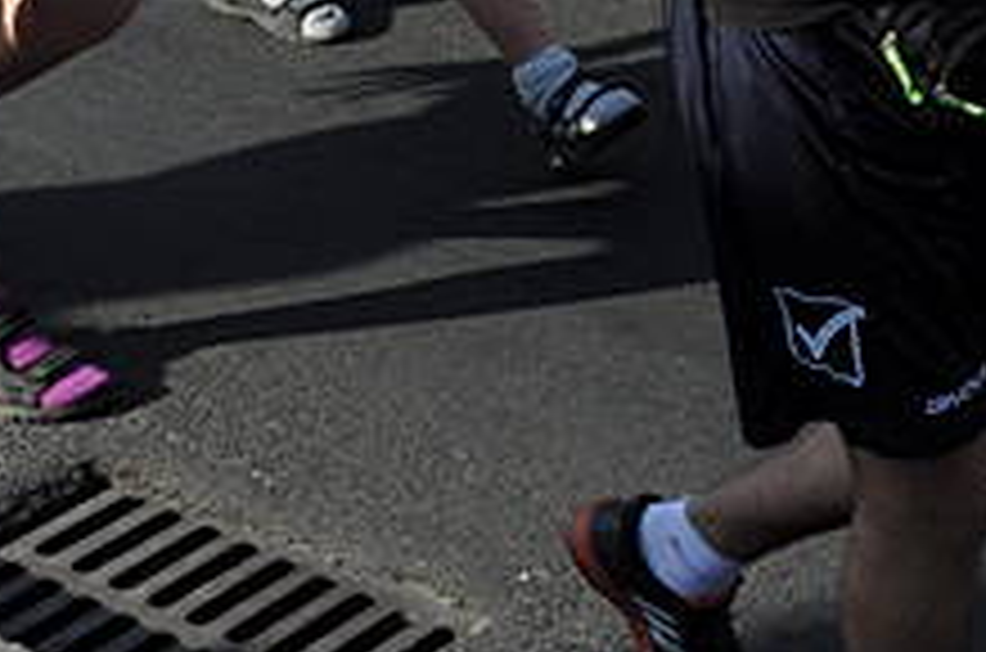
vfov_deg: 12.3
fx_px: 2870
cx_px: 1337
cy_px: -357
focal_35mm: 105
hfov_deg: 18.0
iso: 400
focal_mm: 18
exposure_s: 1/400
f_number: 10
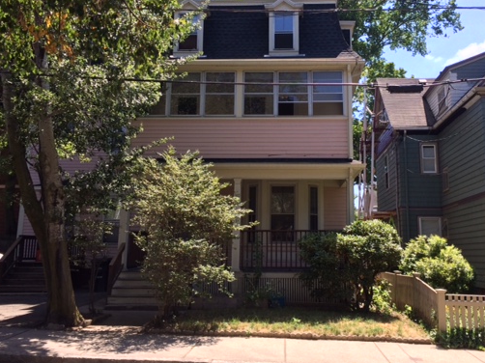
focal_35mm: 37
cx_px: 272
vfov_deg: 38.5
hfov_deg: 50.0
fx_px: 518
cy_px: 152
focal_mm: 4.15
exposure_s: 1/760
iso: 32
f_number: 2.2
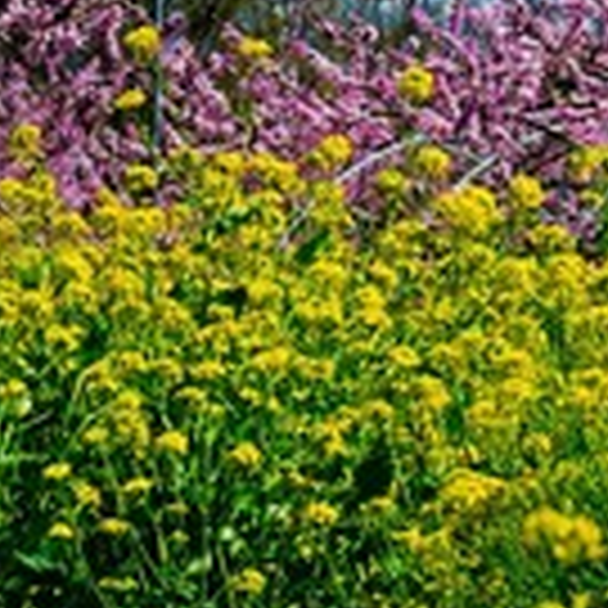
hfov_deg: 2.5
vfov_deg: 2.5
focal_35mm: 693
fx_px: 13771
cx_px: 833
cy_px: -378
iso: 200
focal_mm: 157
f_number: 16
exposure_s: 1/250
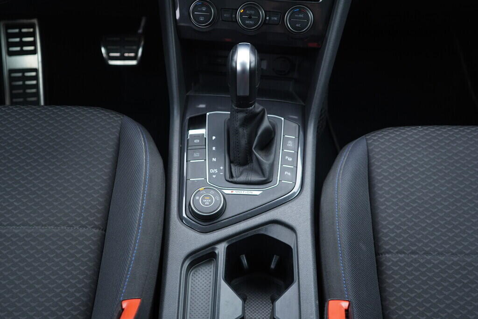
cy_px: 160
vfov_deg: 36.9
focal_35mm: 36
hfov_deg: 53.1
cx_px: 239
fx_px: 478
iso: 320
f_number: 2.8
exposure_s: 1/40
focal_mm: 24
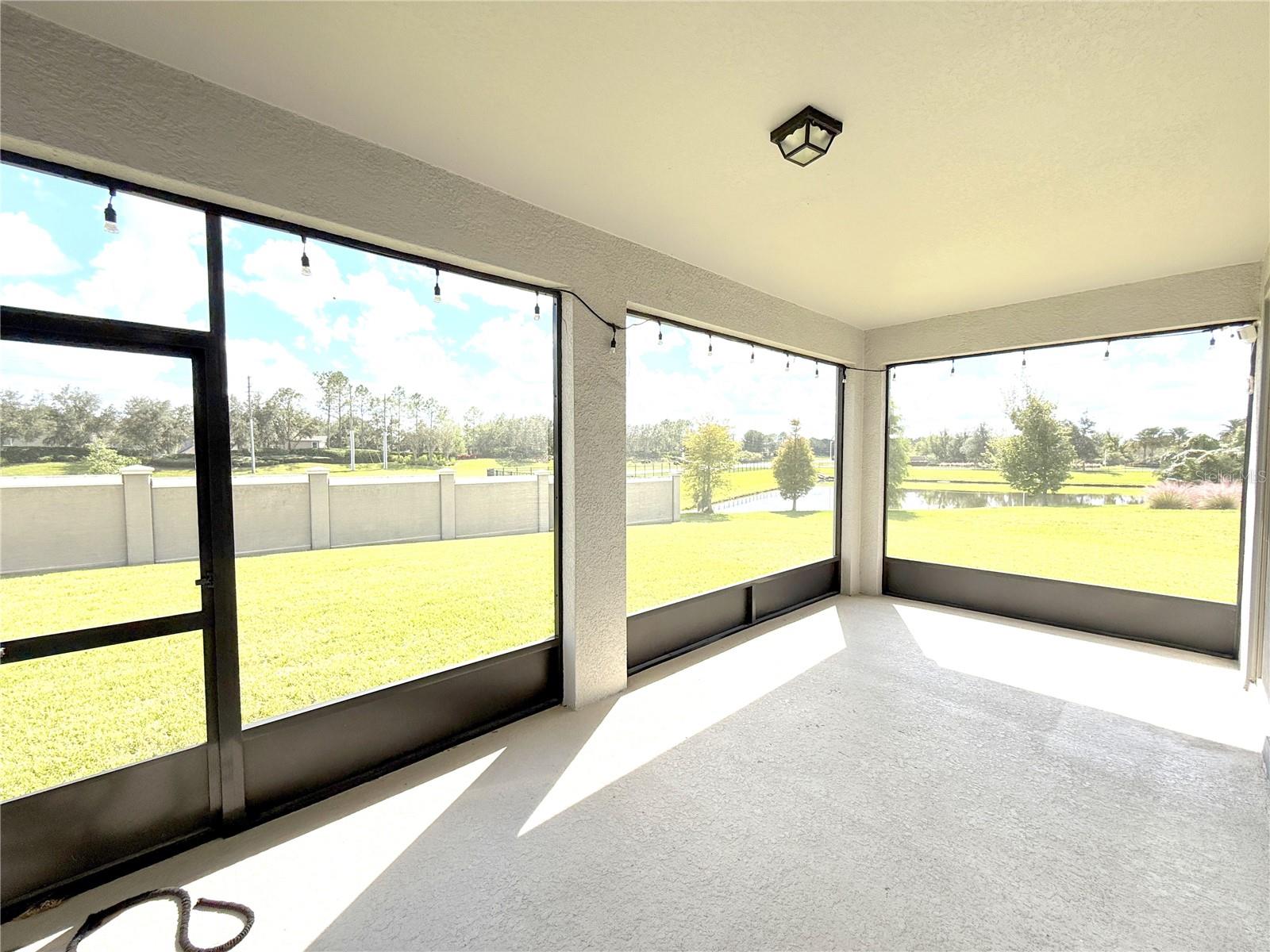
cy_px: 476
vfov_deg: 85.7
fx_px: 514
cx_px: 635
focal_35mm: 14
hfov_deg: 102.1
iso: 50
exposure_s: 1/914
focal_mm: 2.22
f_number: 2.2
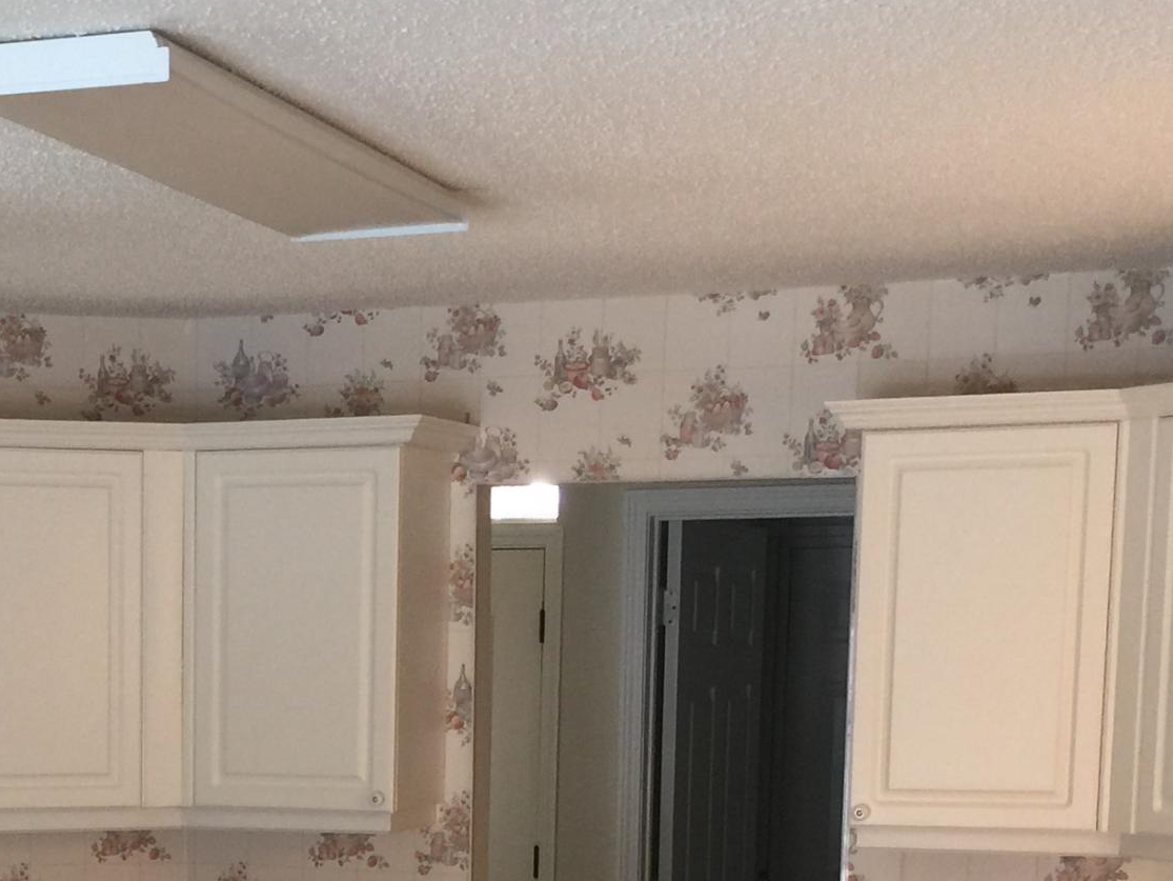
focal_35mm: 78
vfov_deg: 18.0
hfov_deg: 24.4
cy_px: 1038
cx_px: 151
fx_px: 2644
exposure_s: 1/15
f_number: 2.2
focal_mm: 4.15
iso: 50
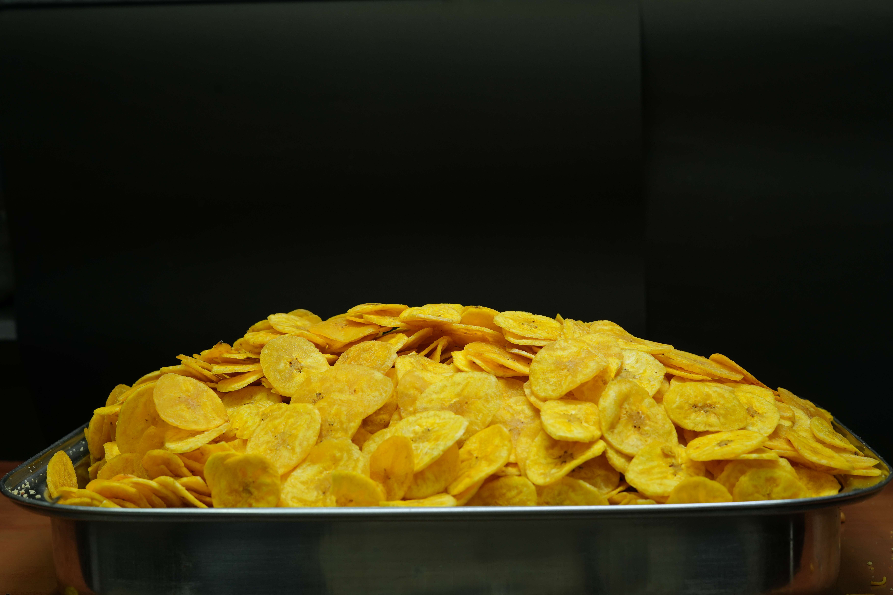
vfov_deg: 27.0
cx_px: 446
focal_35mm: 50
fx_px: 1240
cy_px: 298
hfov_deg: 39.6
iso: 500
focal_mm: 50
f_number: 6.3
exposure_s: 1/125
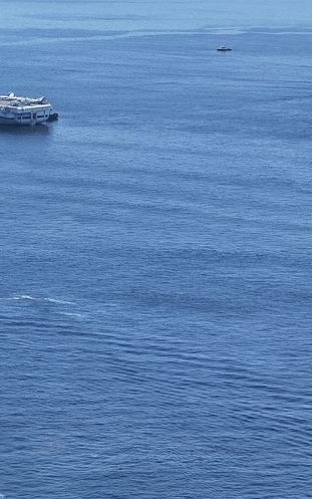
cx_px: -48
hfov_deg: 7.3
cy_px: 267
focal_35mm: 179
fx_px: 2433
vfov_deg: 11.7
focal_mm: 19.35
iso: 100
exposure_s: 1/1000
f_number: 2.8
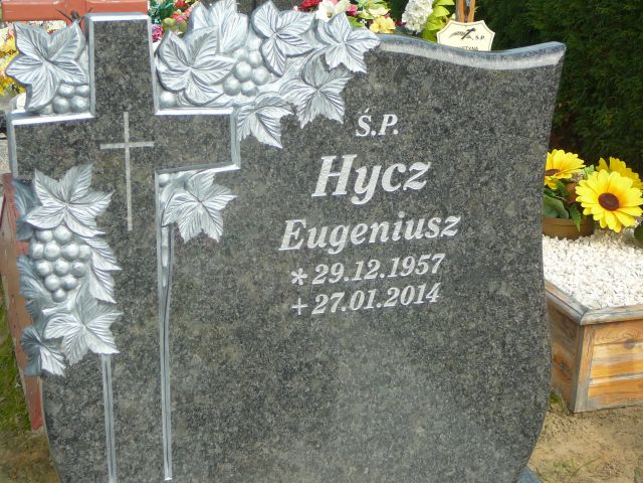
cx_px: 322
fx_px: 1319
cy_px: 242
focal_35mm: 71
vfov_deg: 20.7
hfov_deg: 27.4
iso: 80
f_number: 3.7
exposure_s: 1/400
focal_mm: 10.5
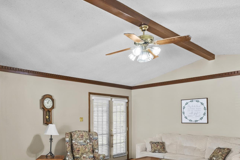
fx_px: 193
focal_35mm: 29
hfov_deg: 62.2
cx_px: 81
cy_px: 119
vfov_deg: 43.6
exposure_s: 1/1.67
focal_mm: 10
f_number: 7.1
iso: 400
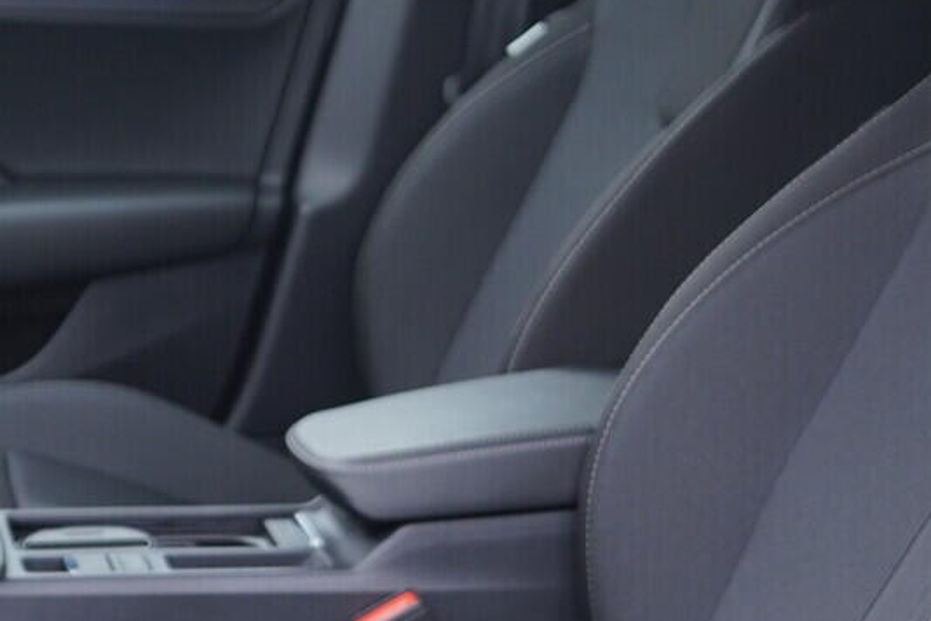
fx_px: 2508
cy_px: 312
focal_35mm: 97
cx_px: 112
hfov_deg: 20.6
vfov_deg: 14.1
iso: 320
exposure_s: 1/40
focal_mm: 24
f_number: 2.8
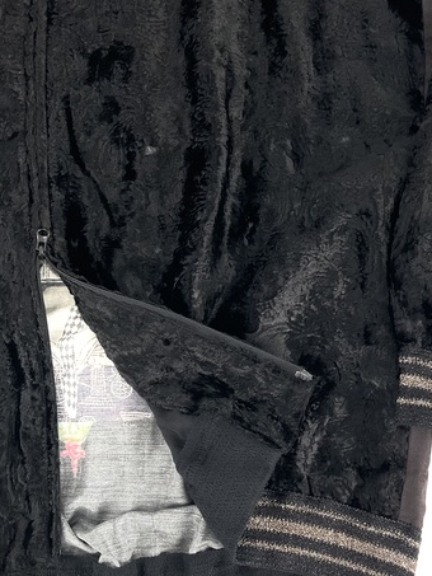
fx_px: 682
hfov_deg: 34.7
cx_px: 301
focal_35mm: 41
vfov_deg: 45.1
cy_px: 383
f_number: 1.8
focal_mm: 3
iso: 16
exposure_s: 1/100
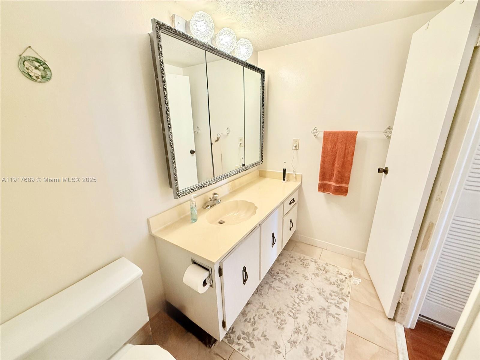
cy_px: 180
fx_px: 194
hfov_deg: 102.1
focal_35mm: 14
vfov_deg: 85.7
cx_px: 240
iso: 320
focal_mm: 2.22
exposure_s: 1/120
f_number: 2.2
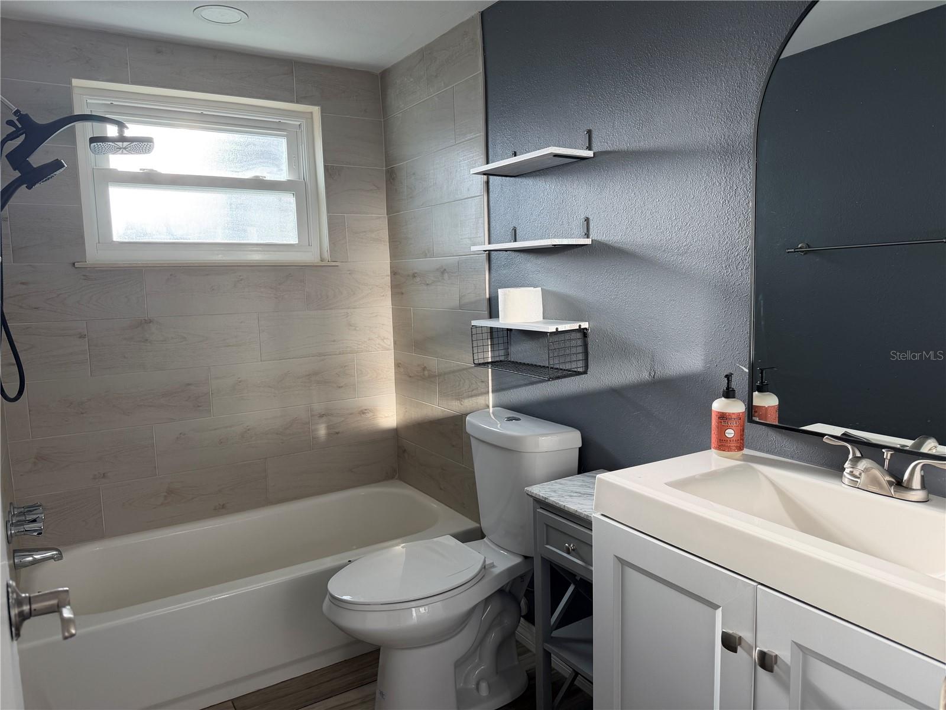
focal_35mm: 24
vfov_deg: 56.8
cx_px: 473
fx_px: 656
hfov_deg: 71.6
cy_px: 355
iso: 80
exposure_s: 1/172
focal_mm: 6.76
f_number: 1.78
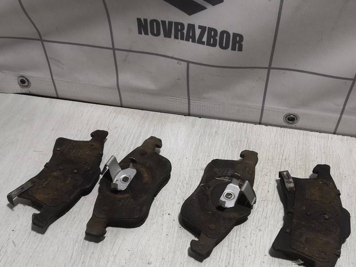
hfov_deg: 47.8
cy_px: 156
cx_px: 187
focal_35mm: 39
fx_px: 401
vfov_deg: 36.7
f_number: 1.8
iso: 80
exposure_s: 1/100
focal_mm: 3.95
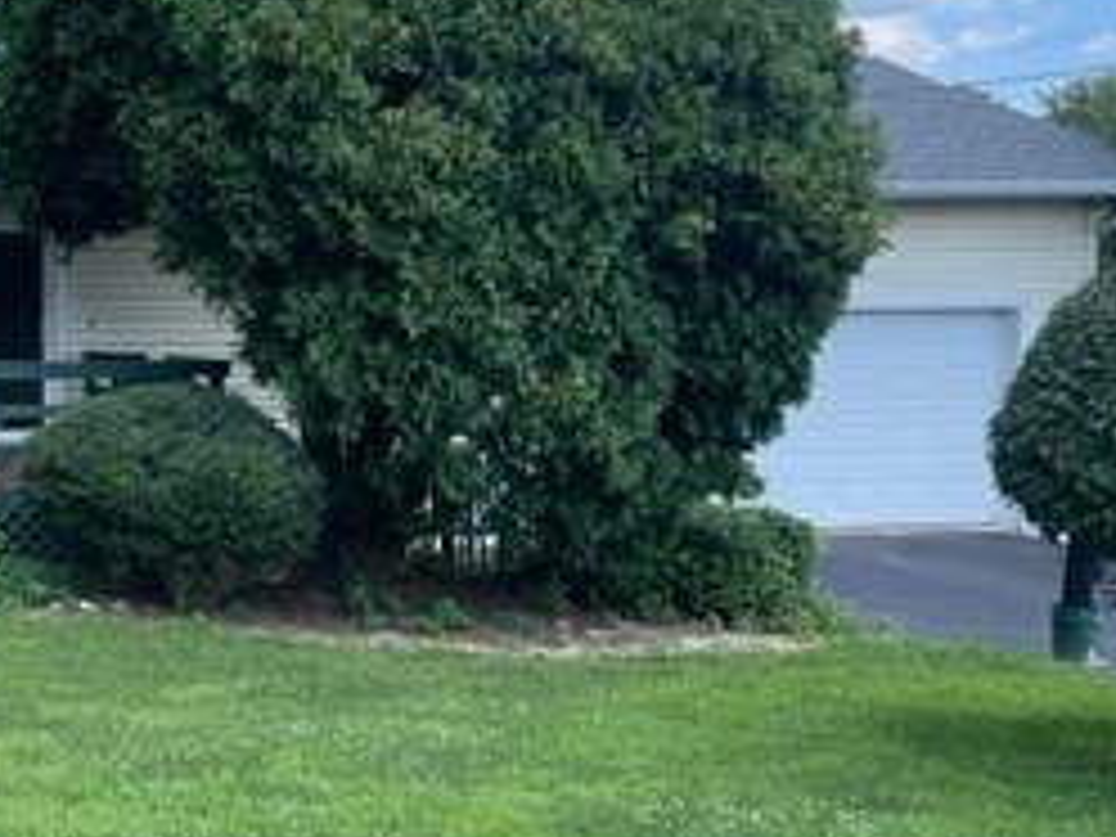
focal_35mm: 67
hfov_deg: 27.0
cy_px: 292
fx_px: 2160
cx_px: -63
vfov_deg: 21.9
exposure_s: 1/1038
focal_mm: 5.1
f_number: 1.6
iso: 32
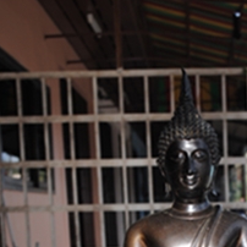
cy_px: 285
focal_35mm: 85
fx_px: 686
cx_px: 187
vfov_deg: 19.4
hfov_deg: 20.2
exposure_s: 1/200
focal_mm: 28
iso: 100
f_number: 7.1
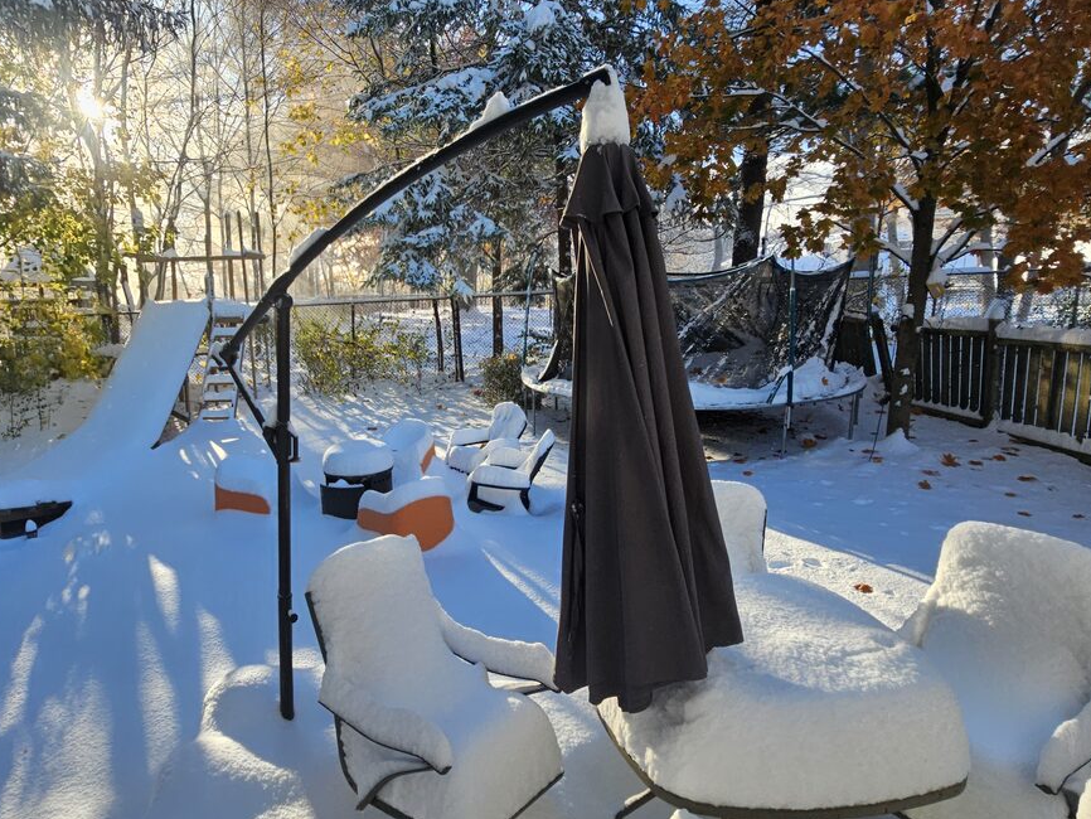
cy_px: 404
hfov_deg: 80.8
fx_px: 631
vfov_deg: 66.0
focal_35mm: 20
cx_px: 438
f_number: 2.2
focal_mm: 2.2
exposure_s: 1/503
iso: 50
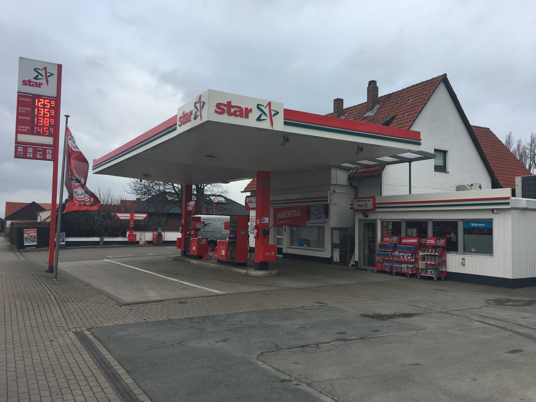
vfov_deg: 48.2
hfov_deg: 61.7
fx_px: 449
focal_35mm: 29
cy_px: 201
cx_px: 268
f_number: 2.2
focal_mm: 4.15
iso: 25
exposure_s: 1/561
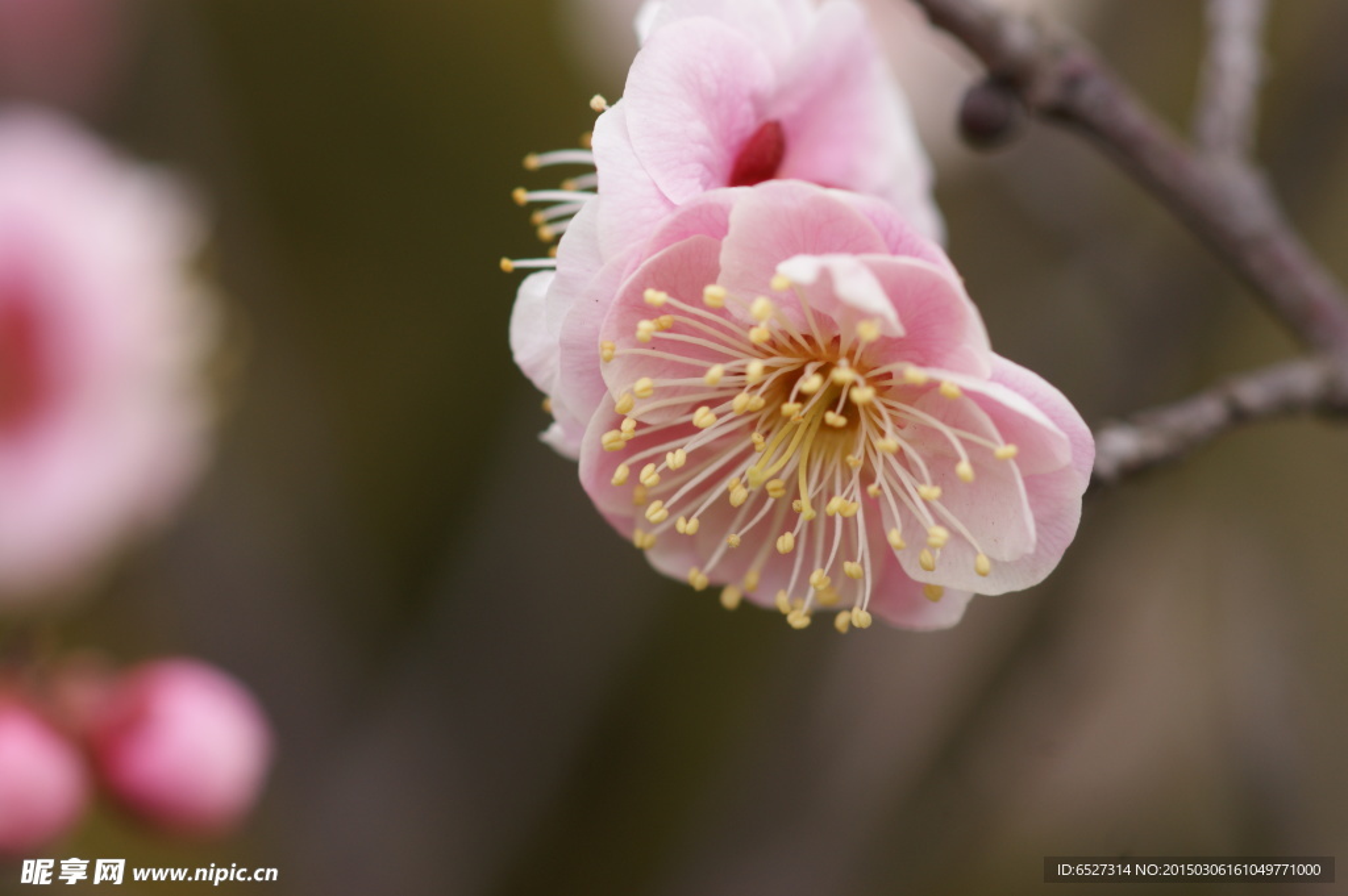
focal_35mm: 150
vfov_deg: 9.1
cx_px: 674
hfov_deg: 13.7
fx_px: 5612
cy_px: 448
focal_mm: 100
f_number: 4.5
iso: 100
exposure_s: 1/160
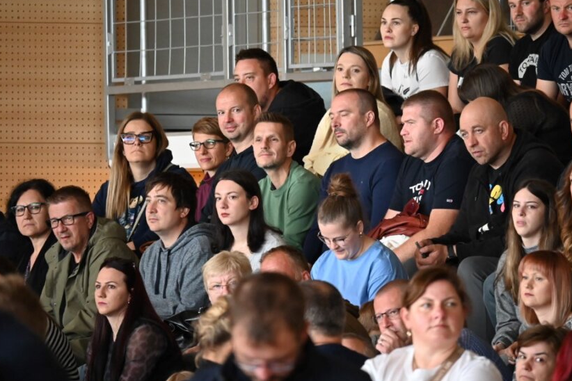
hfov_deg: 4.4
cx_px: 312
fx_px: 7420
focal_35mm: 467
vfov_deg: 2.9
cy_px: 160
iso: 4000
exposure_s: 1/125
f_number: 6.3
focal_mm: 250
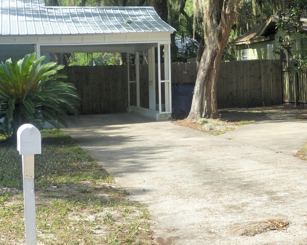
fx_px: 718
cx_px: 216
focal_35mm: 79
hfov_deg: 24.0
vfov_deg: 19.3
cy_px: 76
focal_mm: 7.8
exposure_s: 1/200
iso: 100
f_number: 4.3
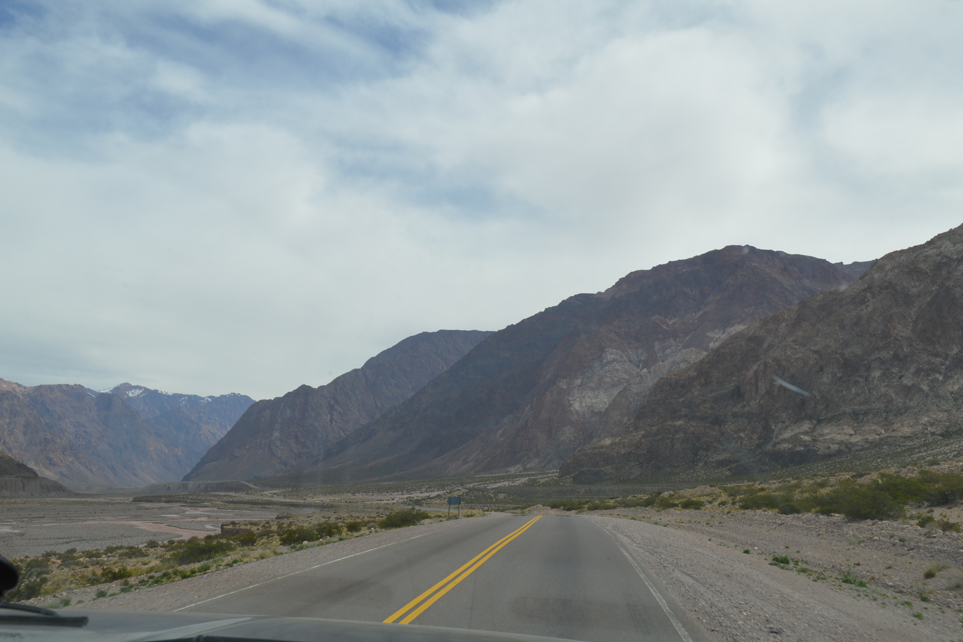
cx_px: 478
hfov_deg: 51.9
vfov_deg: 35.9
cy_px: 325
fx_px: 990
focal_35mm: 37
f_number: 9
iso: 100
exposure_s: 1/320
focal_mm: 24
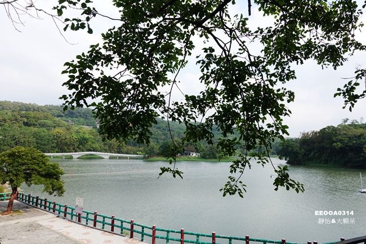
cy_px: 122
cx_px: 183
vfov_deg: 53.1
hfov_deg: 73.8
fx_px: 244
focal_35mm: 24
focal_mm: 8.8
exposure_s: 1/640
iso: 125
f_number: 4
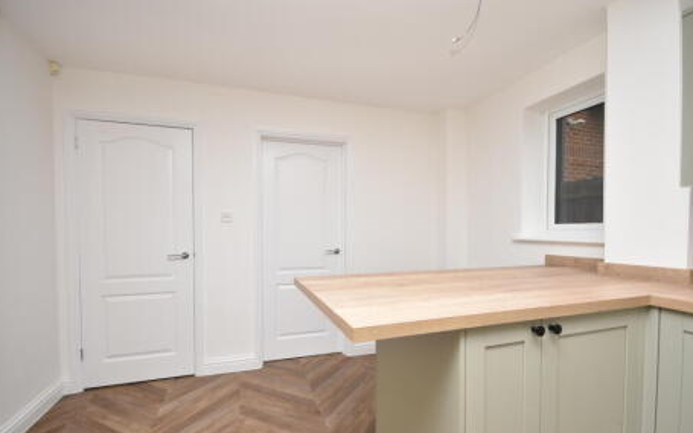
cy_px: 240
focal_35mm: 16
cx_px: 352
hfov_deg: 97.8
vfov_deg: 71.0
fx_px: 302
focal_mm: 10
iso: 200
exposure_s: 1/60
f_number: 5
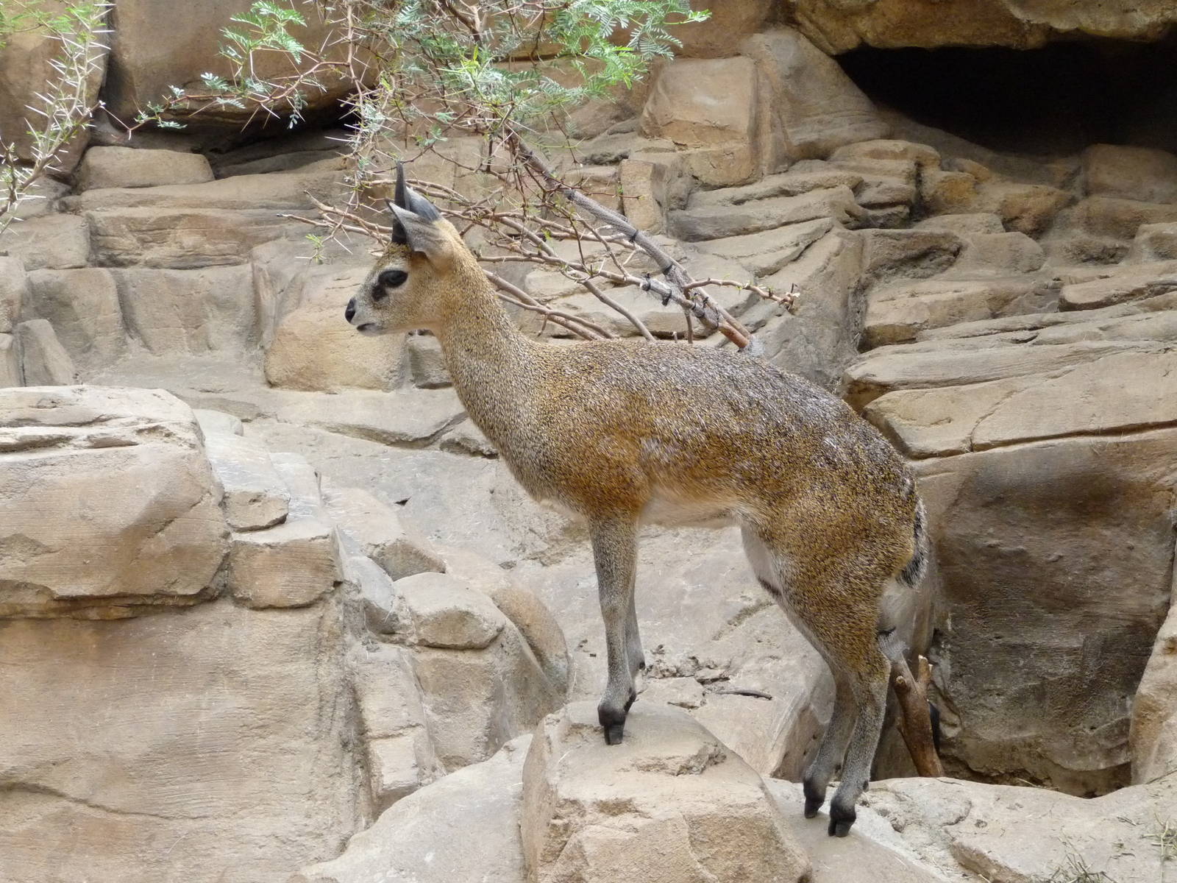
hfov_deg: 33.2
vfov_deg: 25.2
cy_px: 442
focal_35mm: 58
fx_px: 1972
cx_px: 588
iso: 400
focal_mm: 9.8
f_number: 4.4
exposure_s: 1/80
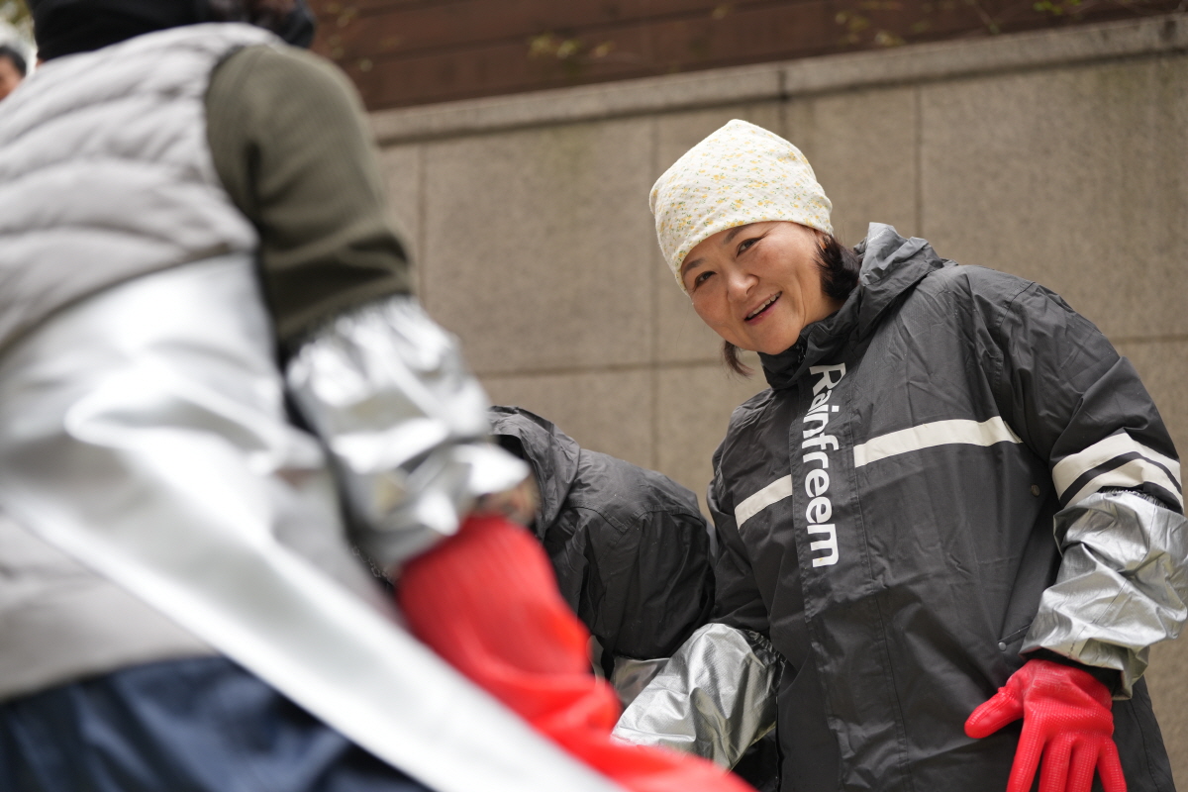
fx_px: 2310
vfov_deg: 19.5
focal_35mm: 70
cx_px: 594
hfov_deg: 28.8
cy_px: 396
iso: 320
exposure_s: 1/320
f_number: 2.8
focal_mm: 70
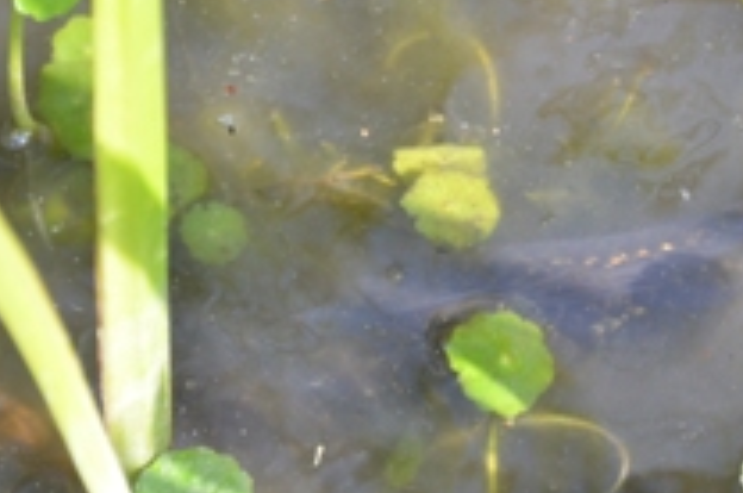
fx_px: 5935
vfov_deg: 4.8
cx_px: 547
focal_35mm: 288
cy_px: 295
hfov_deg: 7.2
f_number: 5.6
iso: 800
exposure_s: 1/640
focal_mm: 100
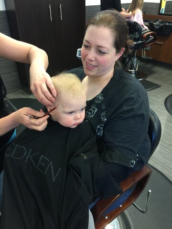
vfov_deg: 61.7
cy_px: 114
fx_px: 192
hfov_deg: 48.2
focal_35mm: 29
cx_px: 86
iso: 64
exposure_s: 1/15
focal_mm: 4.15
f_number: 2.2
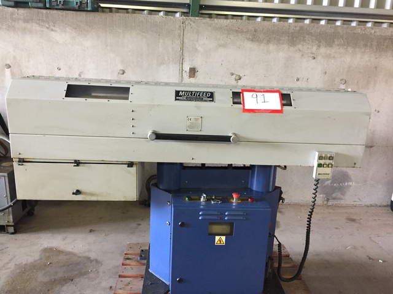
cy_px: 147
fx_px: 329
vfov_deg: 48.2
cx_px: 196
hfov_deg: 61.7
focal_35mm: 29
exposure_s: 1/33
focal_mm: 4.15
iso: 200
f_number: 2.2
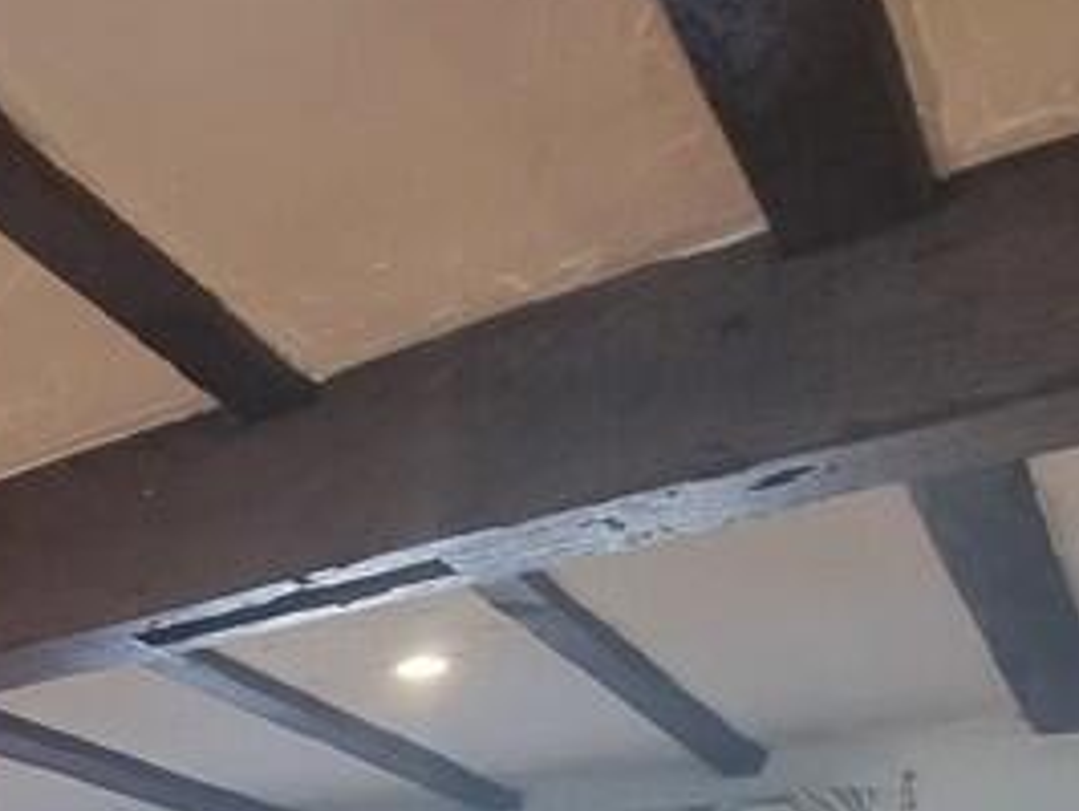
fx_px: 1560
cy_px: 1464
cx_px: -381
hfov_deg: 29.4
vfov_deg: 20.5
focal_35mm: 50
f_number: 2.2
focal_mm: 2.2
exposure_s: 1/50
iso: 400
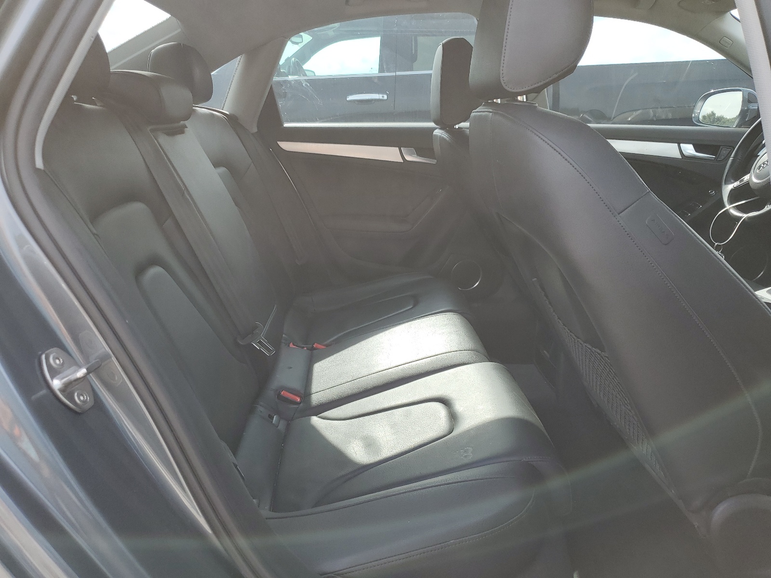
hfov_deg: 67.3
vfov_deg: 53.1
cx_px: 386
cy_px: 289
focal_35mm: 26
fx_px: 579
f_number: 1.5
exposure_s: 1/556
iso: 50
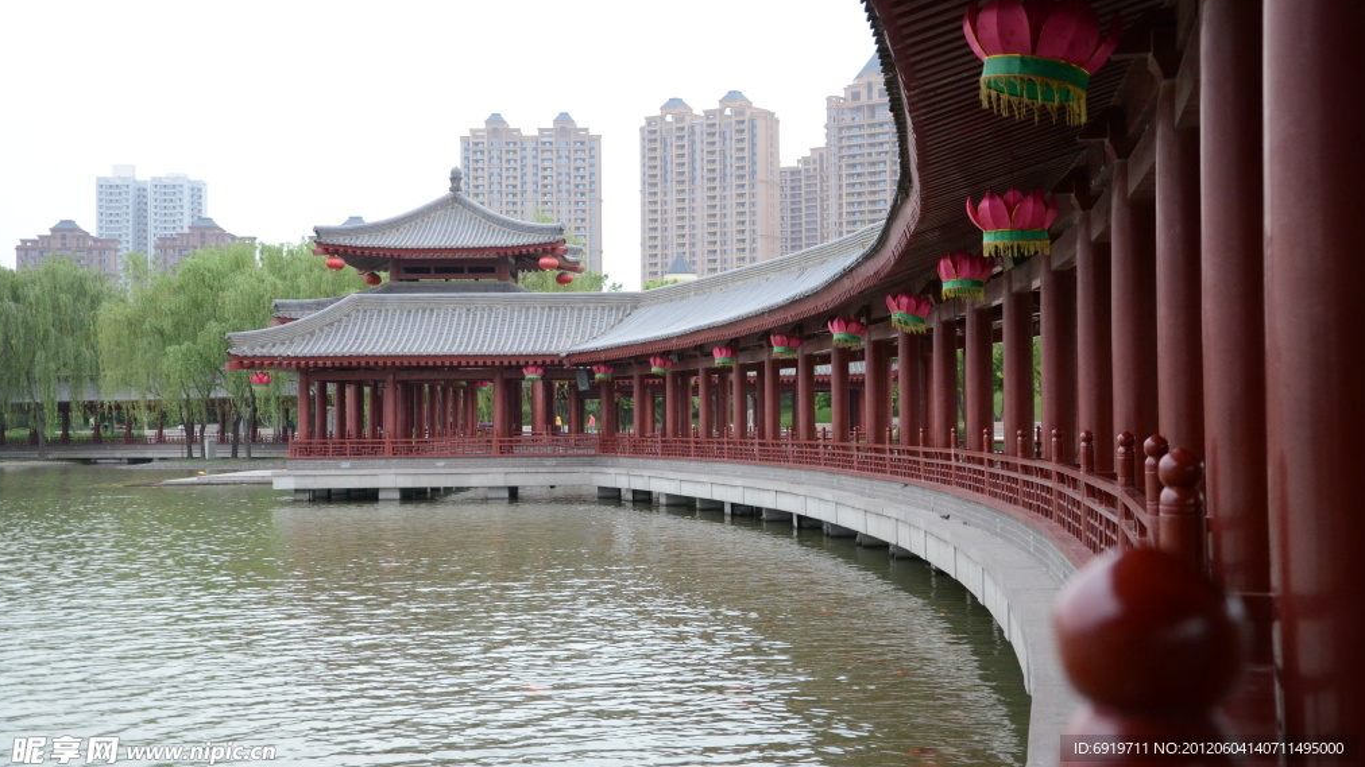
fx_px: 2010
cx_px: 681
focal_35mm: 56
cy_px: 318
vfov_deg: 21.6
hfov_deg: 37.5
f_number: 4.5
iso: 2000
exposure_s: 1/160
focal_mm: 35
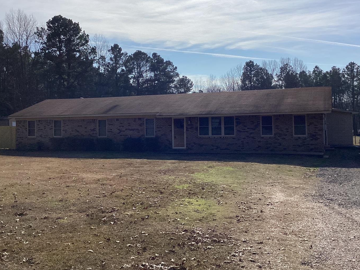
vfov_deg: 38.6
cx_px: 187
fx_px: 385
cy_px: 114
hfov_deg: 50.1
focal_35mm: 37
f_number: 2.4
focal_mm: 3.3
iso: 25
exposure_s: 1/4808
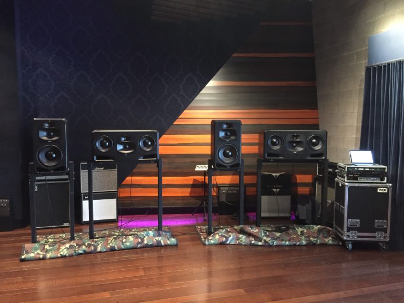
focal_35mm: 29
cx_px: 202
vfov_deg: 48.2
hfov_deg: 61.7
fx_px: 338
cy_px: 152
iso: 250
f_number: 2.2
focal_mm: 4.15
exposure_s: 1/15
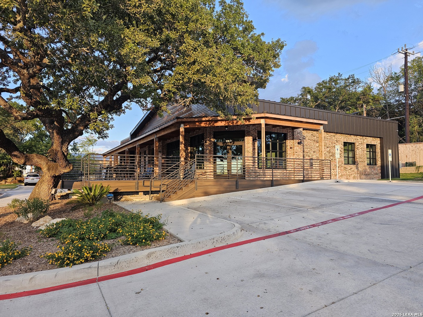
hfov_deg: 73.9
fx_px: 281
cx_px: 212
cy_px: 158
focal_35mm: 23
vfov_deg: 58.9
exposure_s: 1/180
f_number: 1.7
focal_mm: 6.3
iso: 40
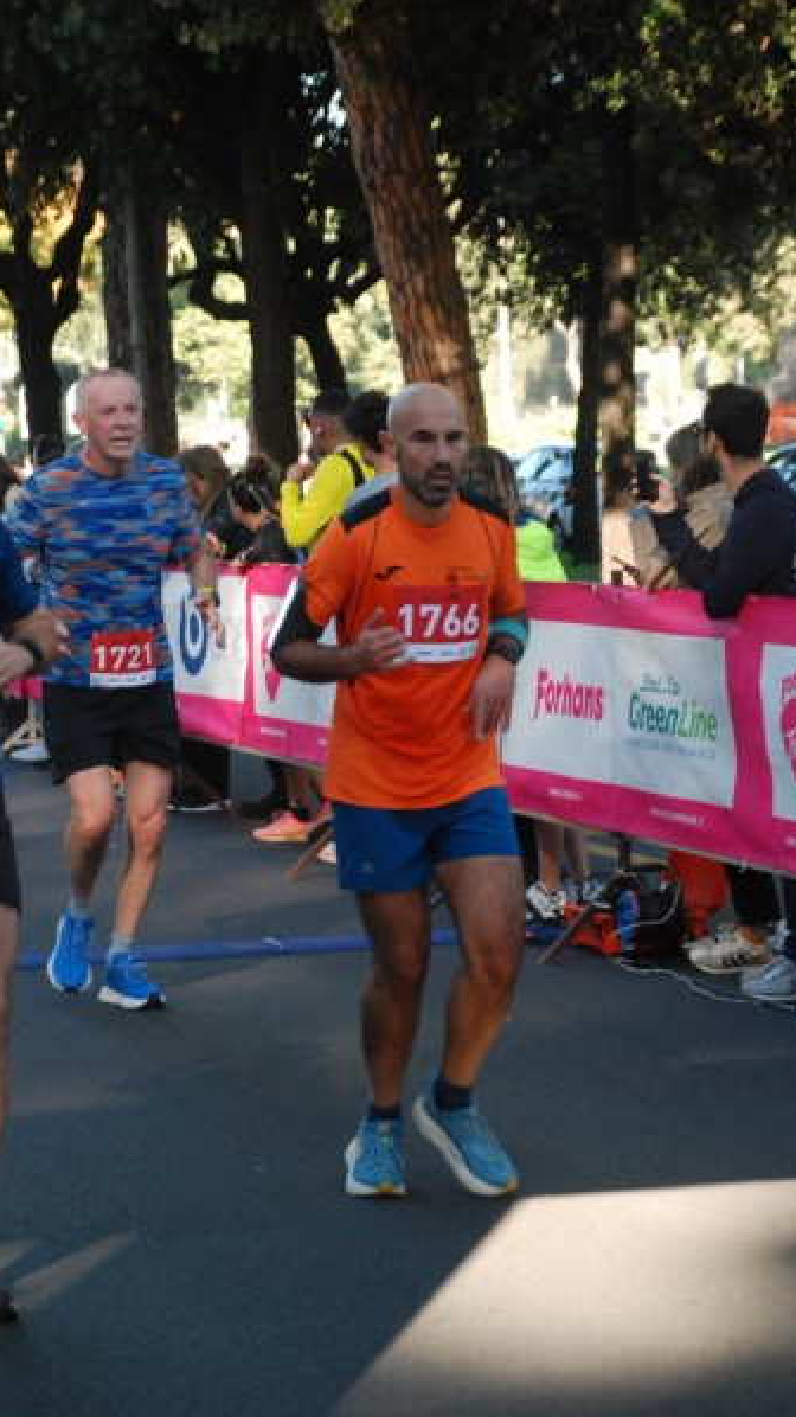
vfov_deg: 18.1
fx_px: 4451
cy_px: 708
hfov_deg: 10.2
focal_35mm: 119
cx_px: 473
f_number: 5.6
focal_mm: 75
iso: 1000
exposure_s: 1/320
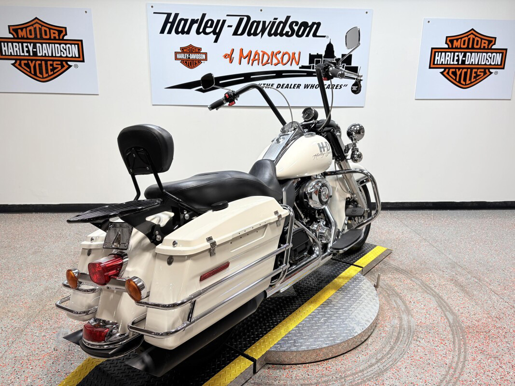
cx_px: 258
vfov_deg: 53.1
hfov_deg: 67.3
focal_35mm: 26
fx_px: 387
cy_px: 193
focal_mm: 5.96
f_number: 1.6
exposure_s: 1/120
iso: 32
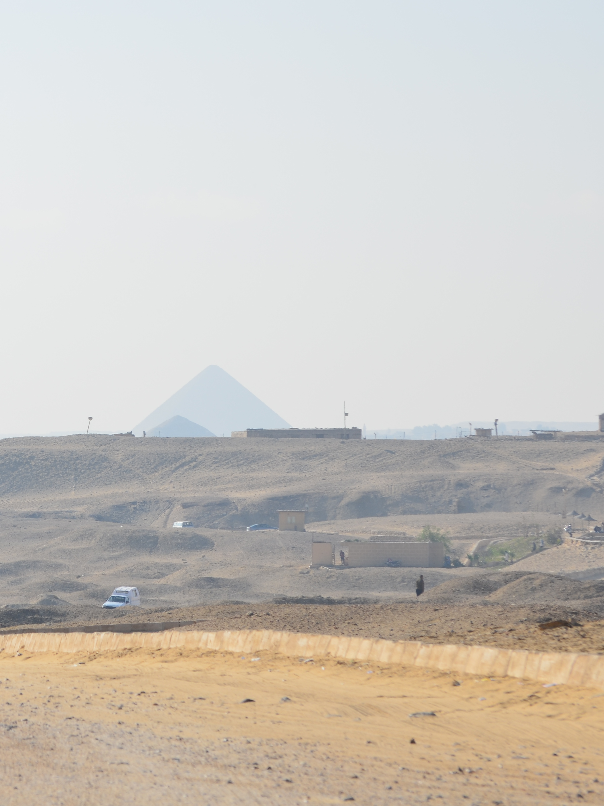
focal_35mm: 229
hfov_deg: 6.5
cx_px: 26
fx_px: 5321
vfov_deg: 8.7
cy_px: 403
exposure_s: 1/200
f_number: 13
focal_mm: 105
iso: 100
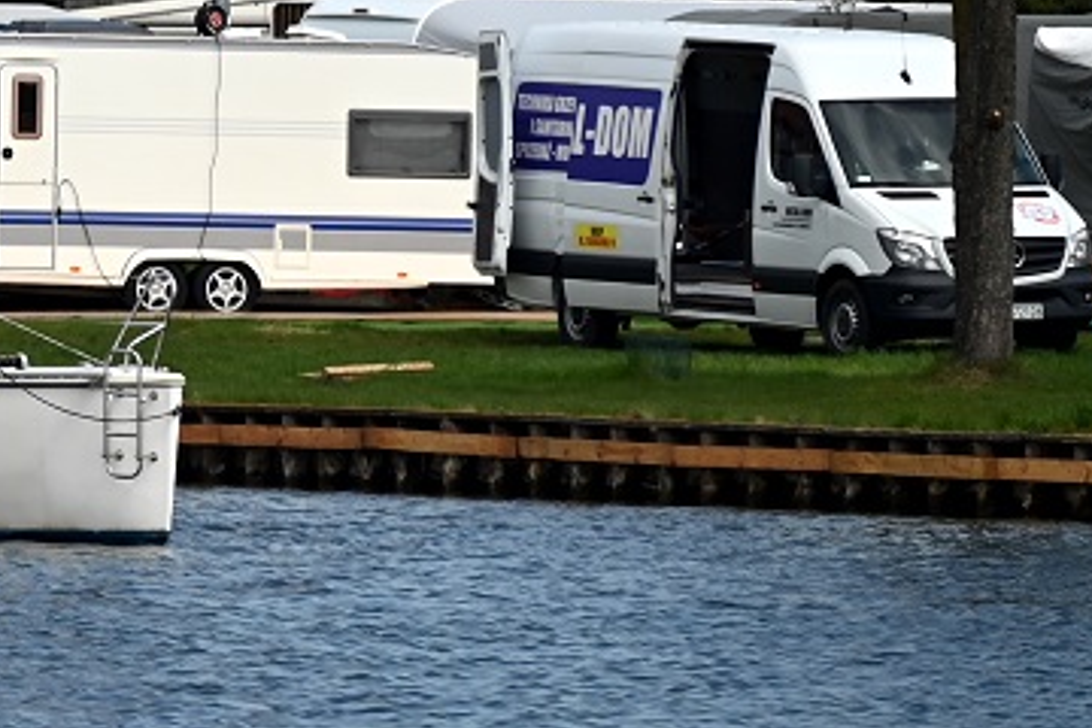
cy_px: -362
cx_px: -871
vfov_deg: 1.9
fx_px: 21474
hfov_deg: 2.9
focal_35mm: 708
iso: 125
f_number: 5.6
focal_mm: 170
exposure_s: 1/1000
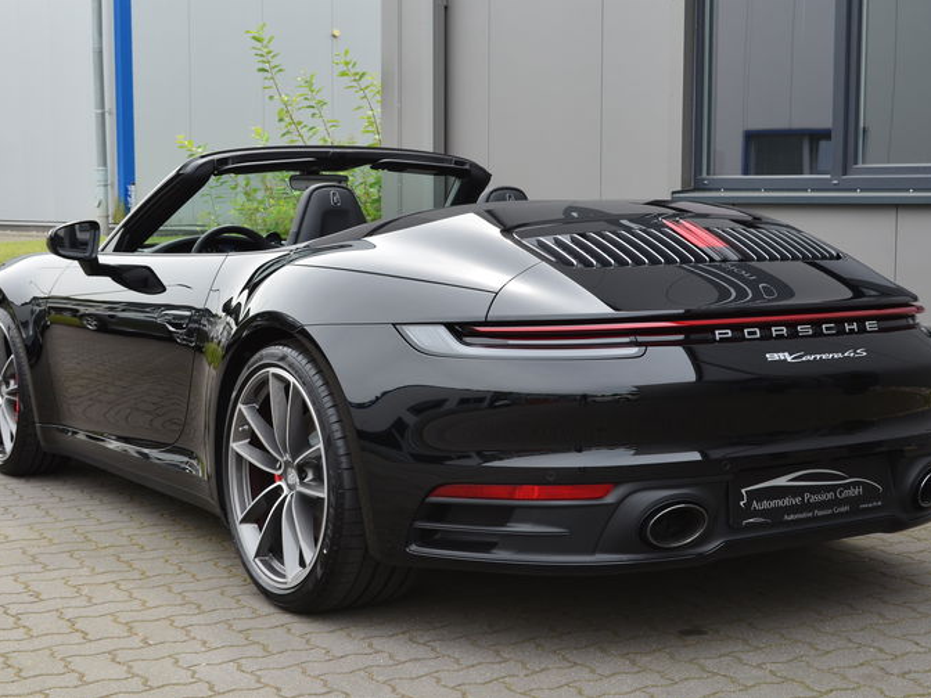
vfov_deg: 25.4
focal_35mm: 58
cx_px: 463
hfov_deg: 33.5
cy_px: 349
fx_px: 1548
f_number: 9
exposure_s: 1/160
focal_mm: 35
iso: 400
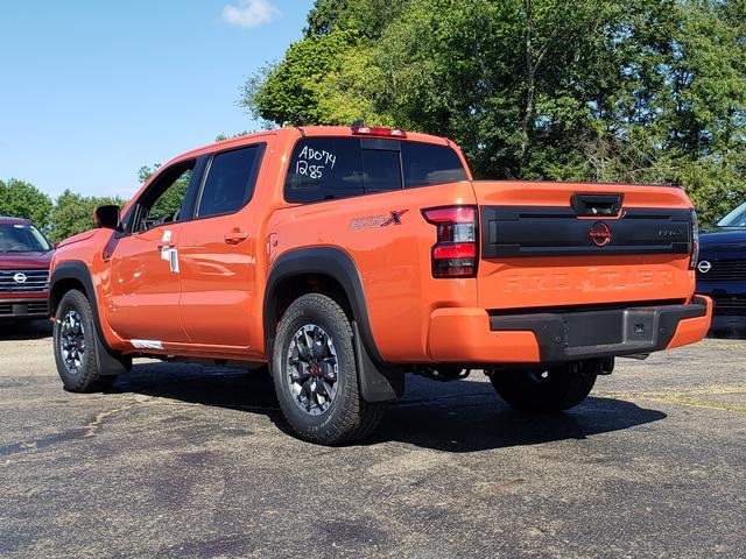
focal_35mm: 26
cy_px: 280
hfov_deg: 67.3
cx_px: 373
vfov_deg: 53.1
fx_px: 560
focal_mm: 4.3
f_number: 2.4
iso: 50
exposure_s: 1/992
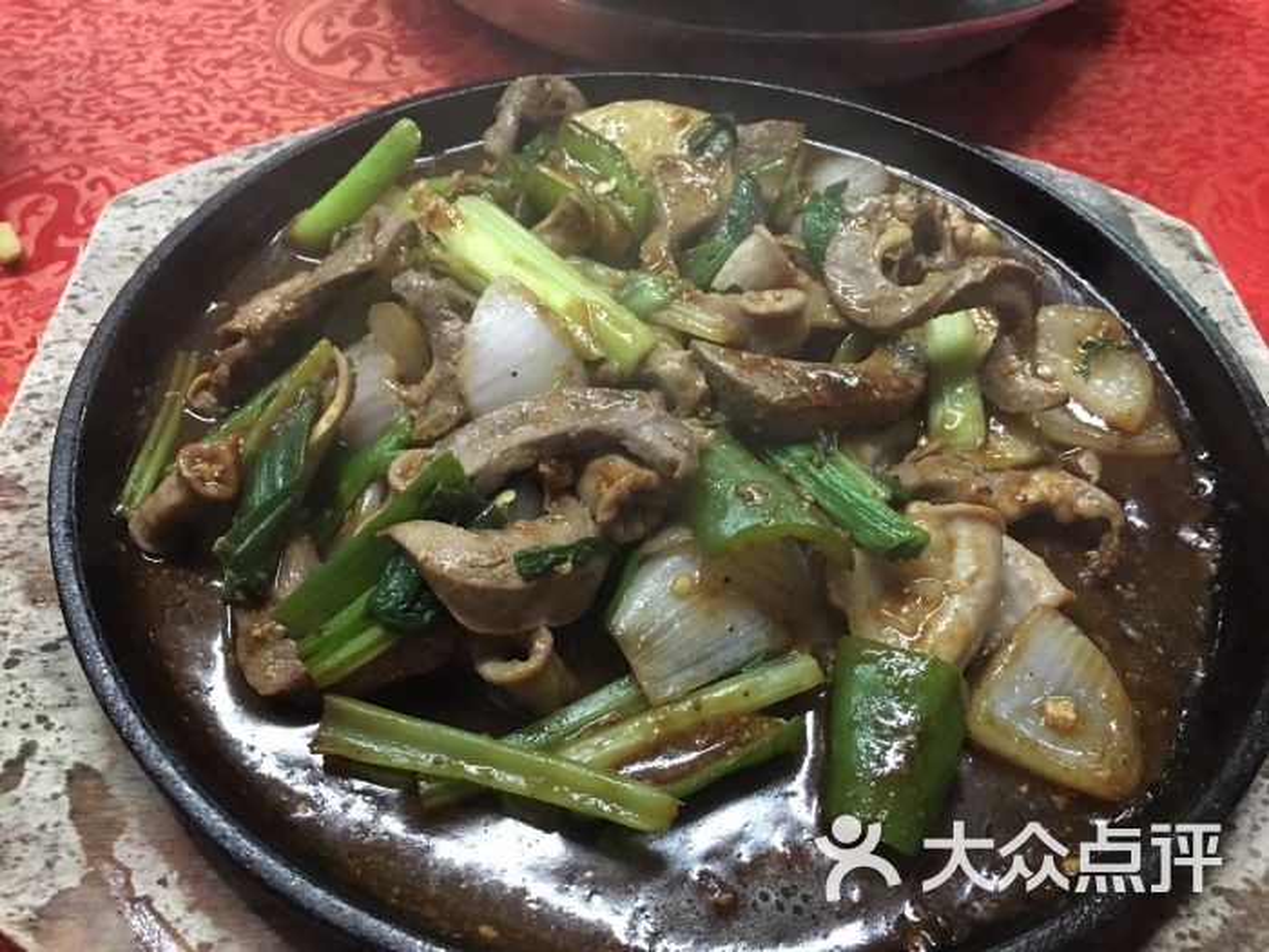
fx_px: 1063
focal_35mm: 29
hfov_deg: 61.7
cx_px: 634
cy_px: 476
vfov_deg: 48.2
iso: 160
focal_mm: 4.15
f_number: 2.2
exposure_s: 1/8
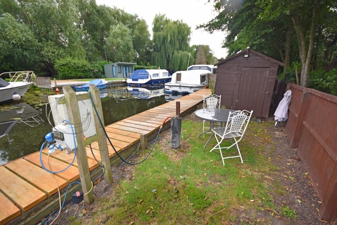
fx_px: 140
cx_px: 168
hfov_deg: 100.4
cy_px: 112
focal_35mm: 15
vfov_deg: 77.3
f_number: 5.6
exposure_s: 1/125
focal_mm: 10
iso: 500
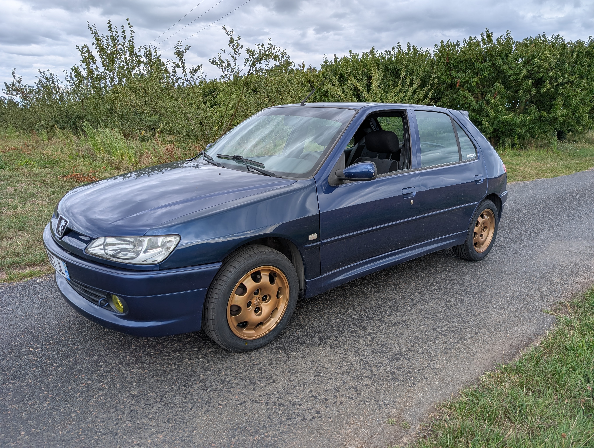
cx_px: 297
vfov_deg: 56.9
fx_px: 412
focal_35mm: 24
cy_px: 224
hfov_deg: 71.5
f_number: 1.68
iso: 20
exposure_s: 1/459
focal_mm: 6.9
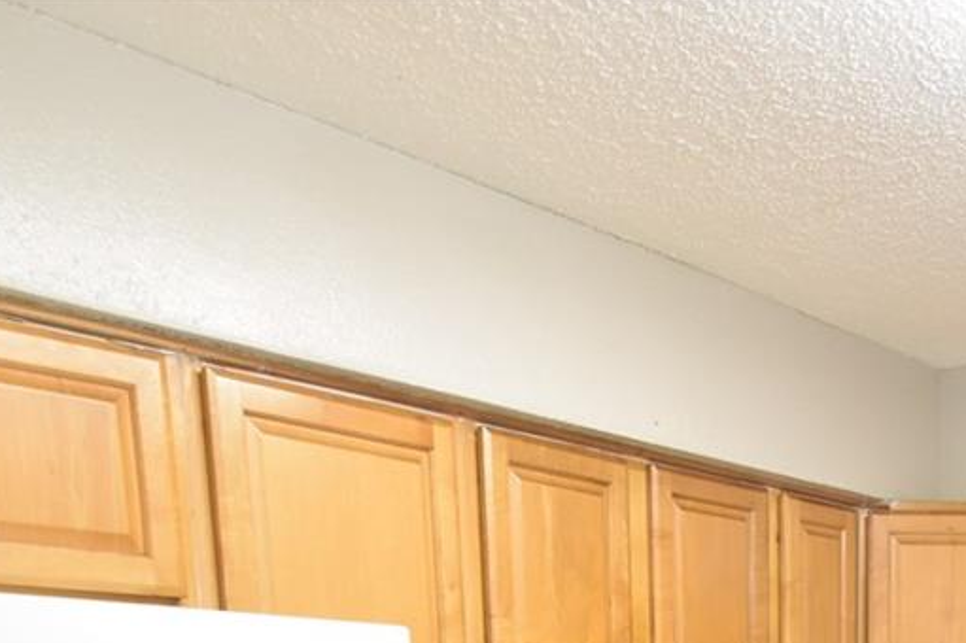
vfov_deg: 22.6
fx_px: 1260
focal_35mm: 47
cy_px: 999
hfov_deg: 40.0
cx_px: 794
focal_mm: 10
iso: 800
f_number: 3.5
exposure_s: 1/45
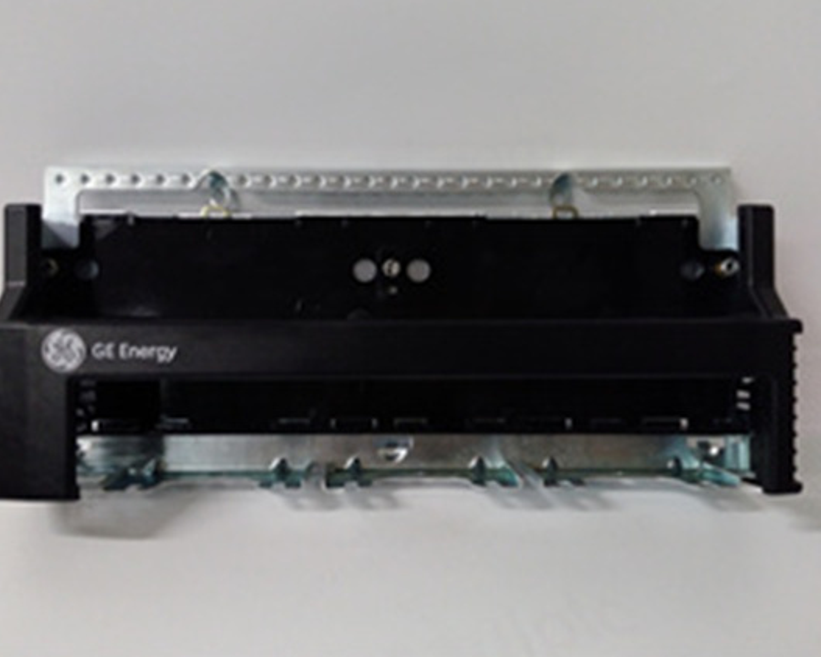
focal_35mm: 30
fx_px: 729
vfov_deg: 48.5
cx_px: 391
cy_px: 321
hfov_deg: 58.7
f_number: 2
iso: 407
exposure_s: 1/33
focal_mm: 3.79
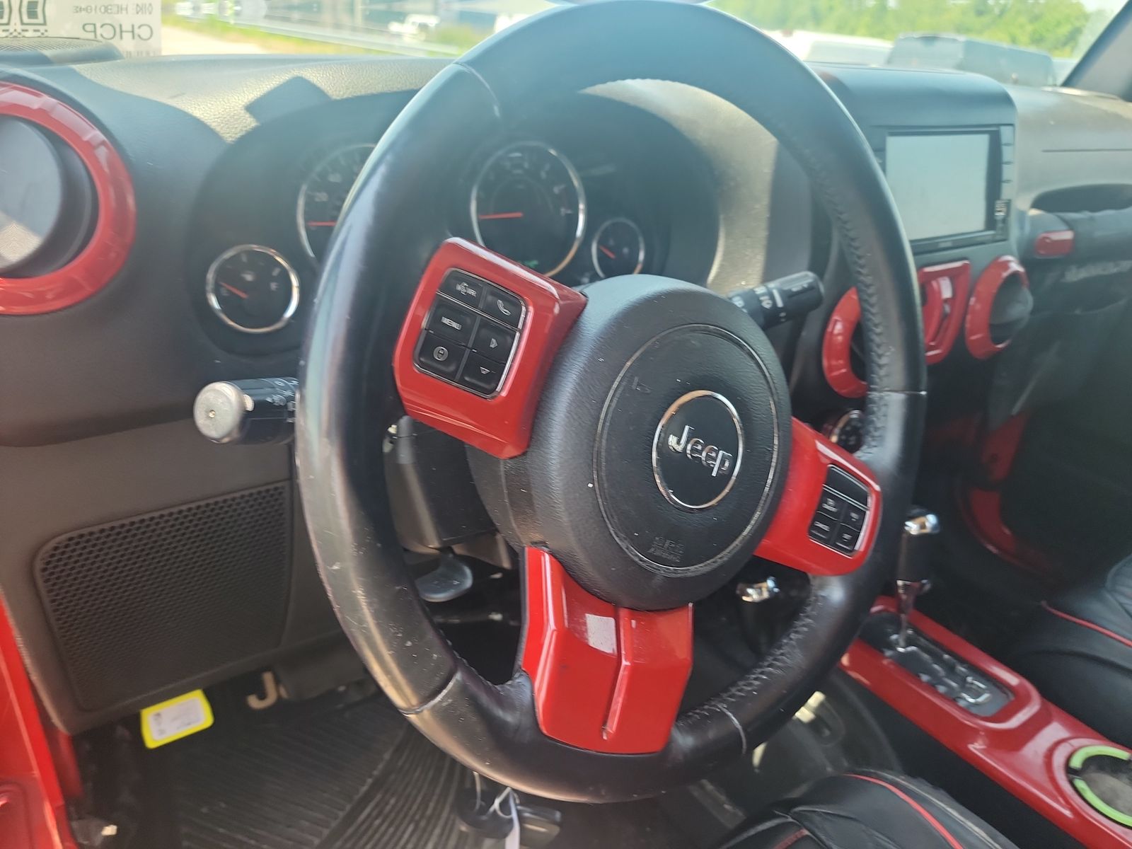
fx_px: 785
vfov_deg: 56.8
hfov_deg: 71.6
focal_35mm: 24
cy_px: 424
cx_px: 566
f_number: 1.8
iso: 64
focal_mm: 6.7
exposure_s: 1/59
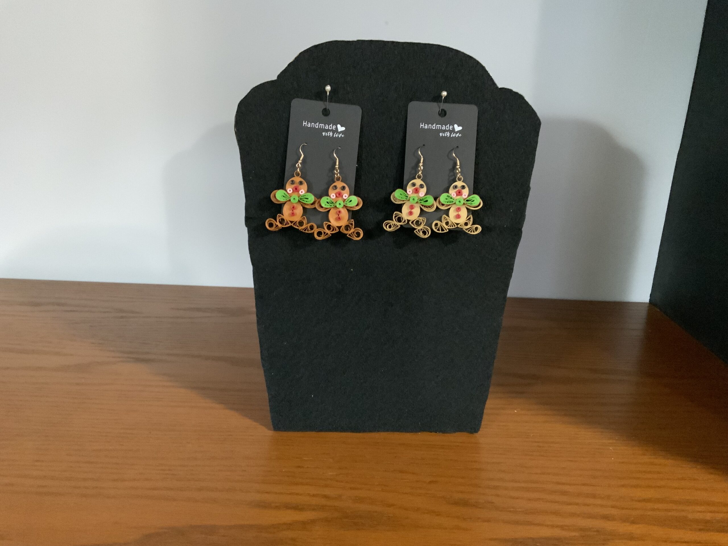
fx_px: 610
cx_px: 364
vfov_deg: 48.2
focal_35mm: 29
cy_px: 273
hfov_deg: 61.7
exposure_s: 1/30
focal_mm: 3
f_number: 1.8
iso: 500
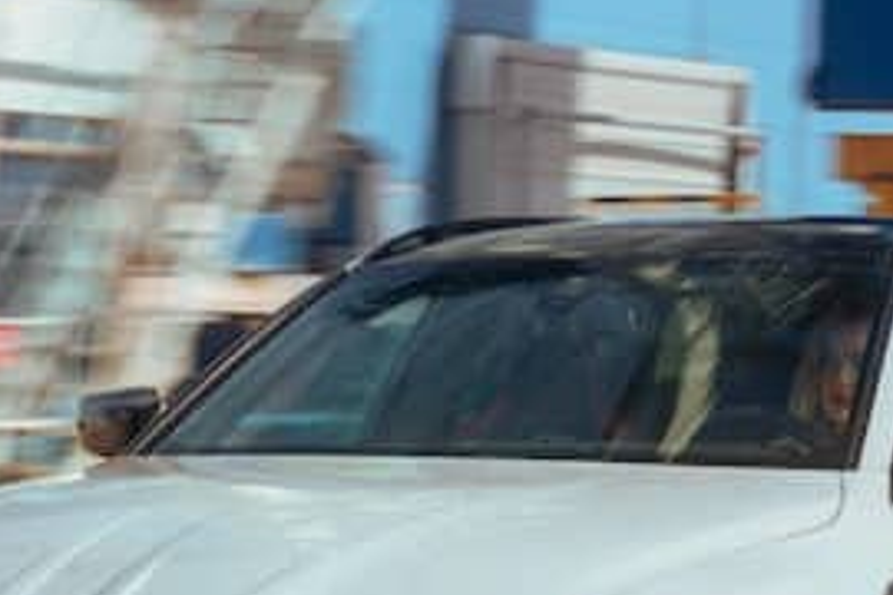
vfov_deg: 6.9
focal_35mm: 199
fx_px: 4936
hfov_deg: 10.3
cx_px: 390
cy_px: 650
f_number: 16
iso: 100
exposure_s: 1/15
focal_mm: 70
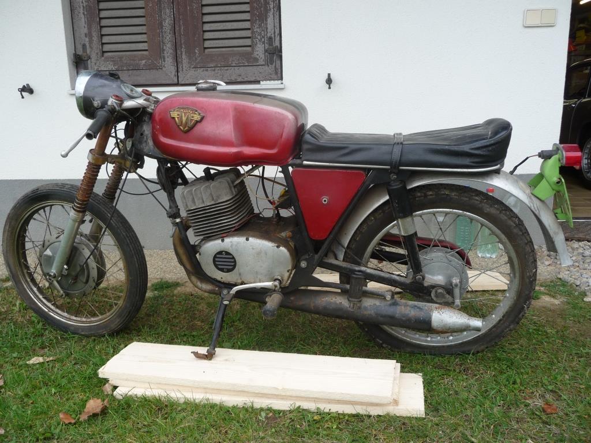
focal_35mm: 30
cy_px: 222
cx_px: 296
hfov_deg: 60.0
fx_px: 512
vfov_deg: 46.8
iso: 100
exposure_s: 1/80
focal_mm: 5
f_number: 3.4
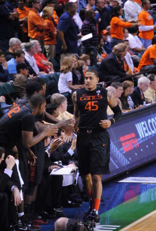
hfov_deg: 4.6
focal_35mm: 300
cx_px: 78
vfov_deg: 6.8
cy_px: 116
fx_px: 1938
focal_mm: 200
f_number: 5.6
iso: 1600
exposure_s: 1/160
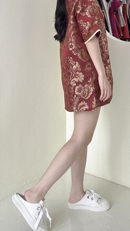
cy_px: 78
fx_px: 221
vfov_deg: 54.2
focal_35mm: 36
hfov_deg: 32.7
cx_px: 79
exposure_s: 1/60
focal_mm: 2.69
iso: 125
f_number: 1.9
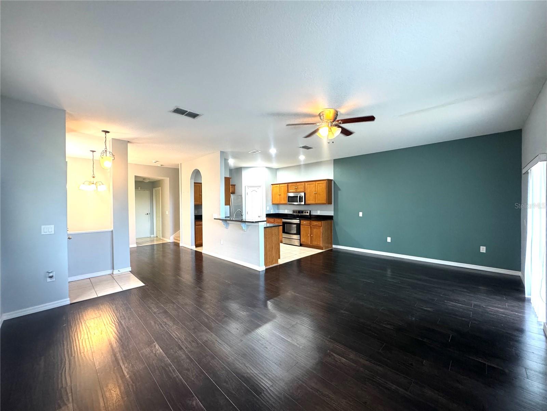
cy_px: 206
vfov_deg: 85.7
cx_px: 274
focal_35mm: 14
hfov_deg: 102.1
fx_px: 221
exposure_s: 1/60
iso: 400
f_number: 2.2
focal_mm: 2.22
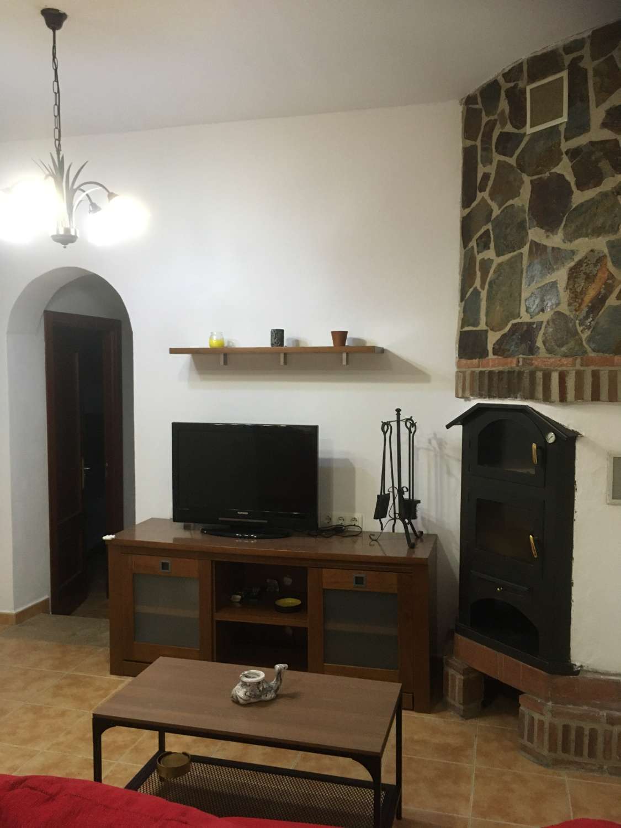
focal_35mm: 29
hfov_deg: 48.2
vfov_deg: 61.7
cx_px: 310
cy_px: 414
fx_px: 694
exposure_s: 1/33
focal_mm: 4.15
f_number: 2.2
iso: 200
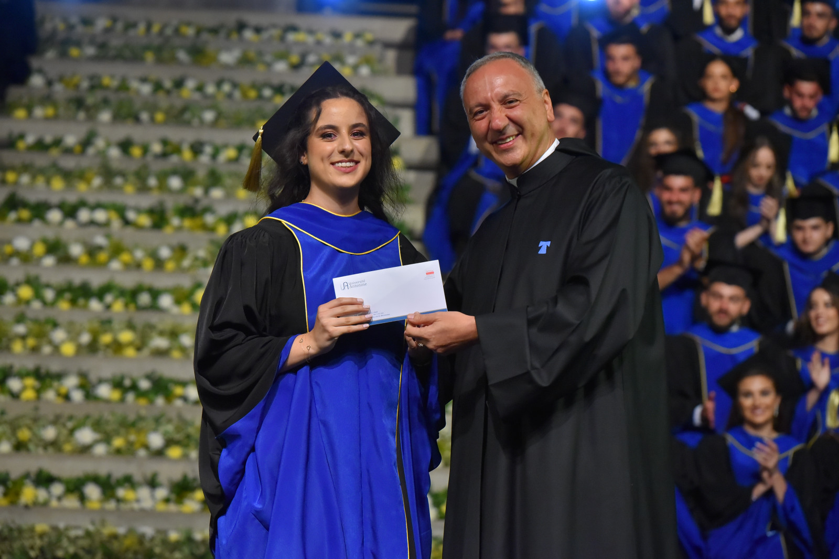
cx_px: 420
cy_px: 280
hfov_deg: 14.2
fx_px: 3378
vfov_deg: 9.5
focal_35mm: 145
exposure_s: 1/400
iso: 3200
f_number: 4.5
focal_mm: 145
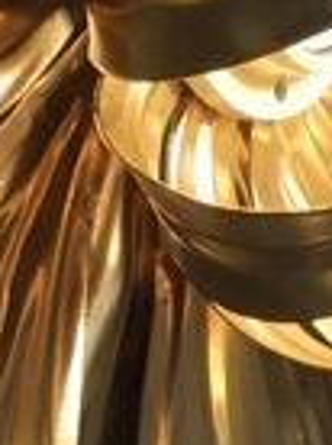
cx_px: 198
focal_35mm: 320
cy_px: -126
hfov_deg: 4.6
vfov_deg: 6.2
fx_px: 4105
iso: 100
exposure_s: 1/100
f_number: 4.8
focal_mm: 8.9
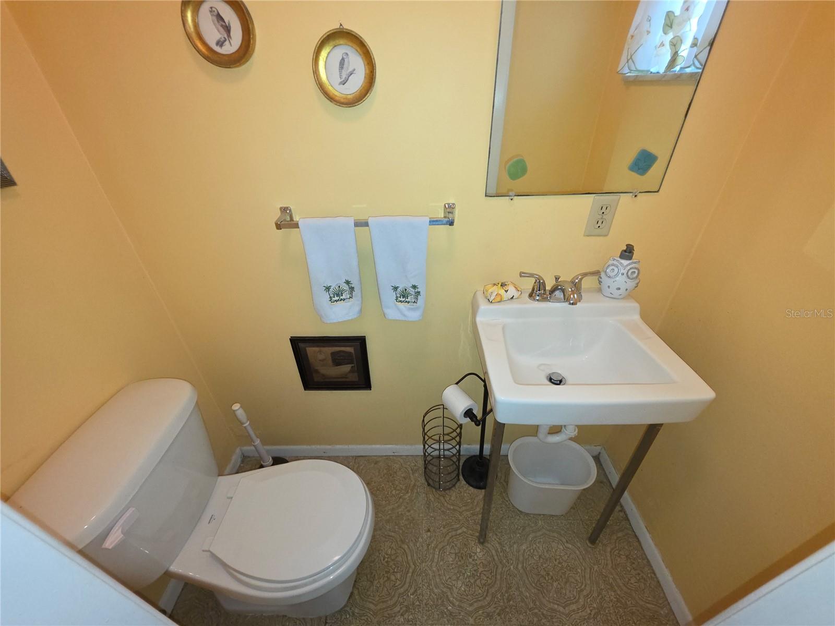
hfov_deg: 106.2
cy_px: 313
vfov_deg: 89.9
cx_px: 418
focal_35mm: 13
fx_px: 314
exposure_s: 1/60
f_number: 1.9
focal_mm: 2.2
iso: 160
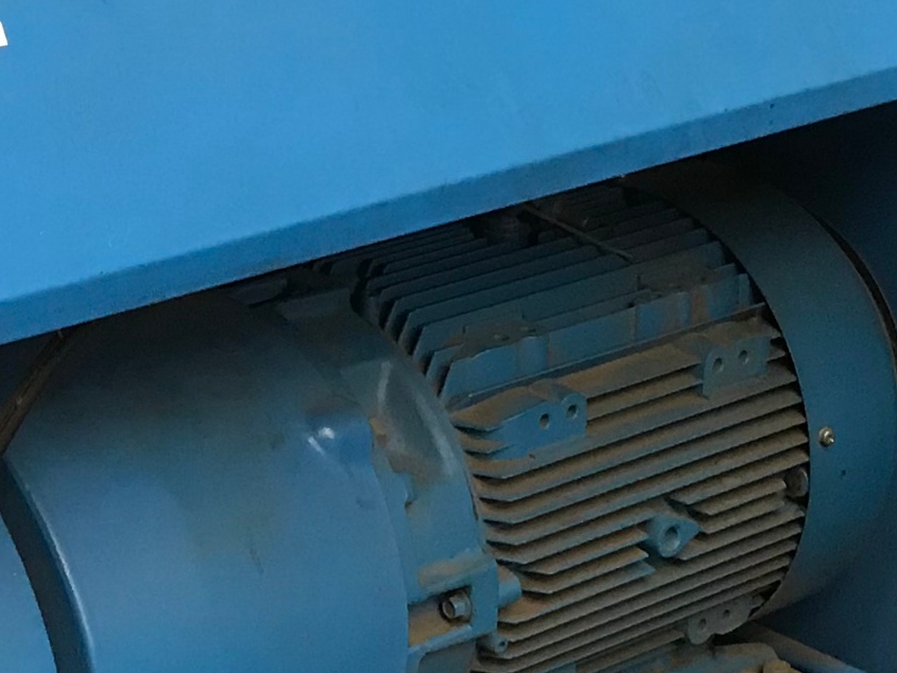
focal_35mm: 108
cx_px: 240
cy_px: 365
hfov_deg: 18.1
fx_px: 2799
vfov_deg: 13.7
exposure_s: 1/17
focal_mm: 3.99
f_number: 1.8
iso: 80
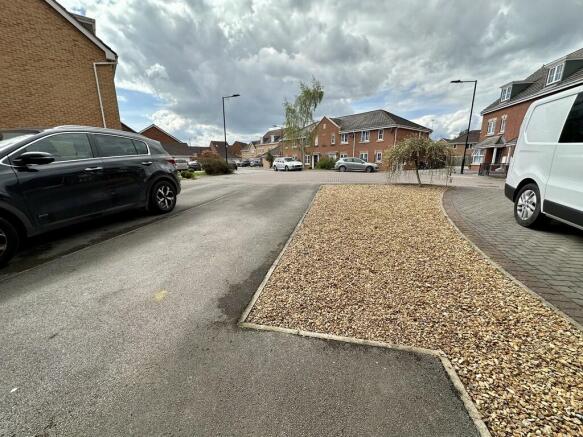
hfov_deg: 102.1
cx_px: 292
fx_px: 236
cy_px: 218
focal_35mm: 14
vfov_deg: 85.7
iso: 40
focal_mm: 2.22
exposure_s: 1/1082
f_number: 2.2
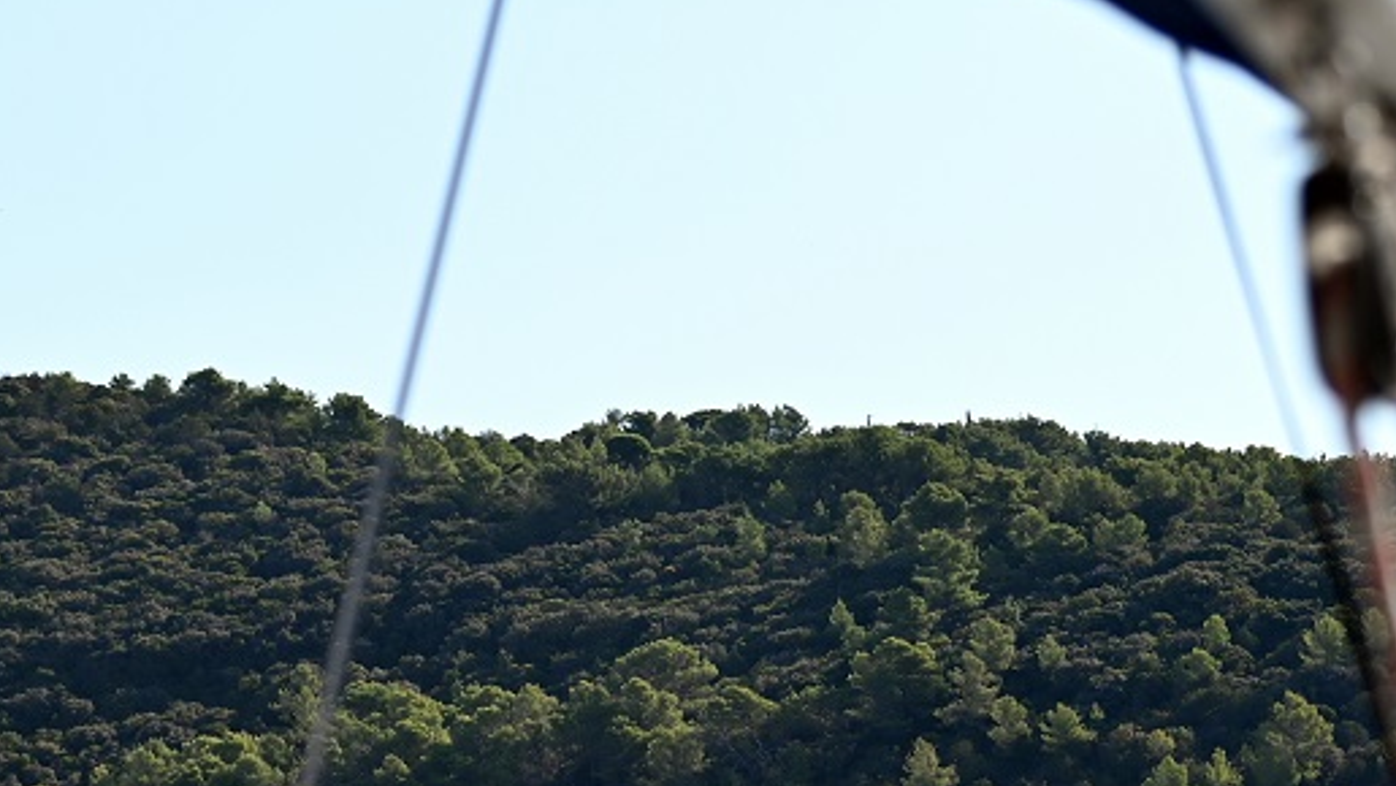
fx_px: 6850
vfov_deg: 6.5
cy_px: 1053
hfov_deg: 11.6
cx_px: 558
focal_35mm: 185
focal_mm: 70
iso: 110
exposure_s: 1/500
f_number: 5.6
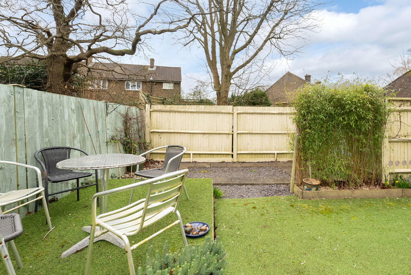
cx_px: 206
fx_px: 188
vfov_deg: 72.1
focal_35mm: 16
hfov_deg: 94.9
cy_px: 138
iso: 1250
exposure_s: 1/200
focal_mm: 16.5
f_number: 7.1
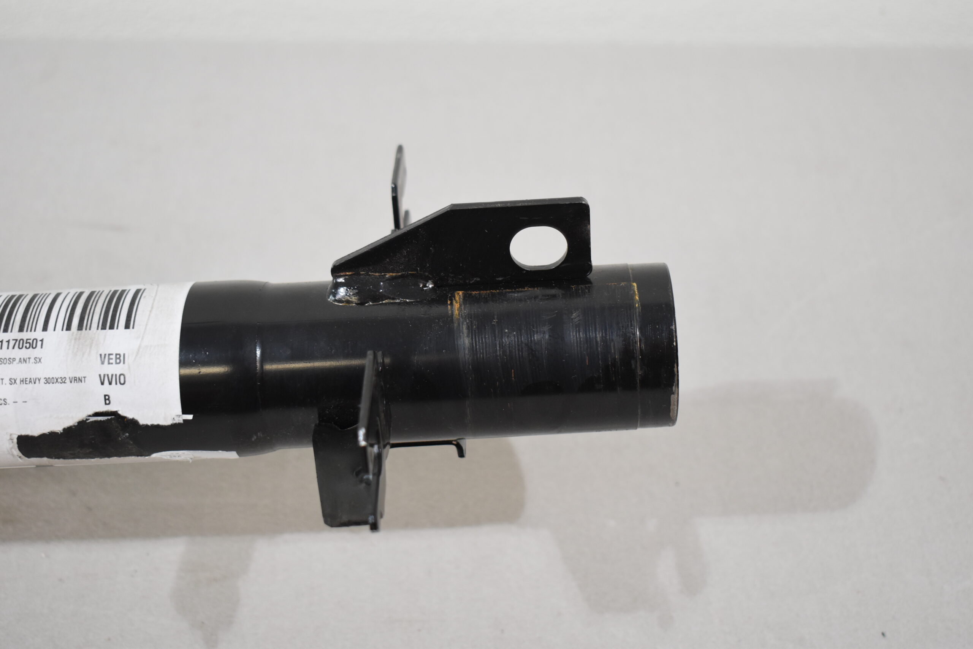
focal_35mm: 54
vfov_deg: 25.1
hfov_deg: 36.9
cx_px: 486
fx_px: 1459
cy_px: 324
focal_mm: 36
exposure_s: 1/160
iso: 800
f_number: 4.8
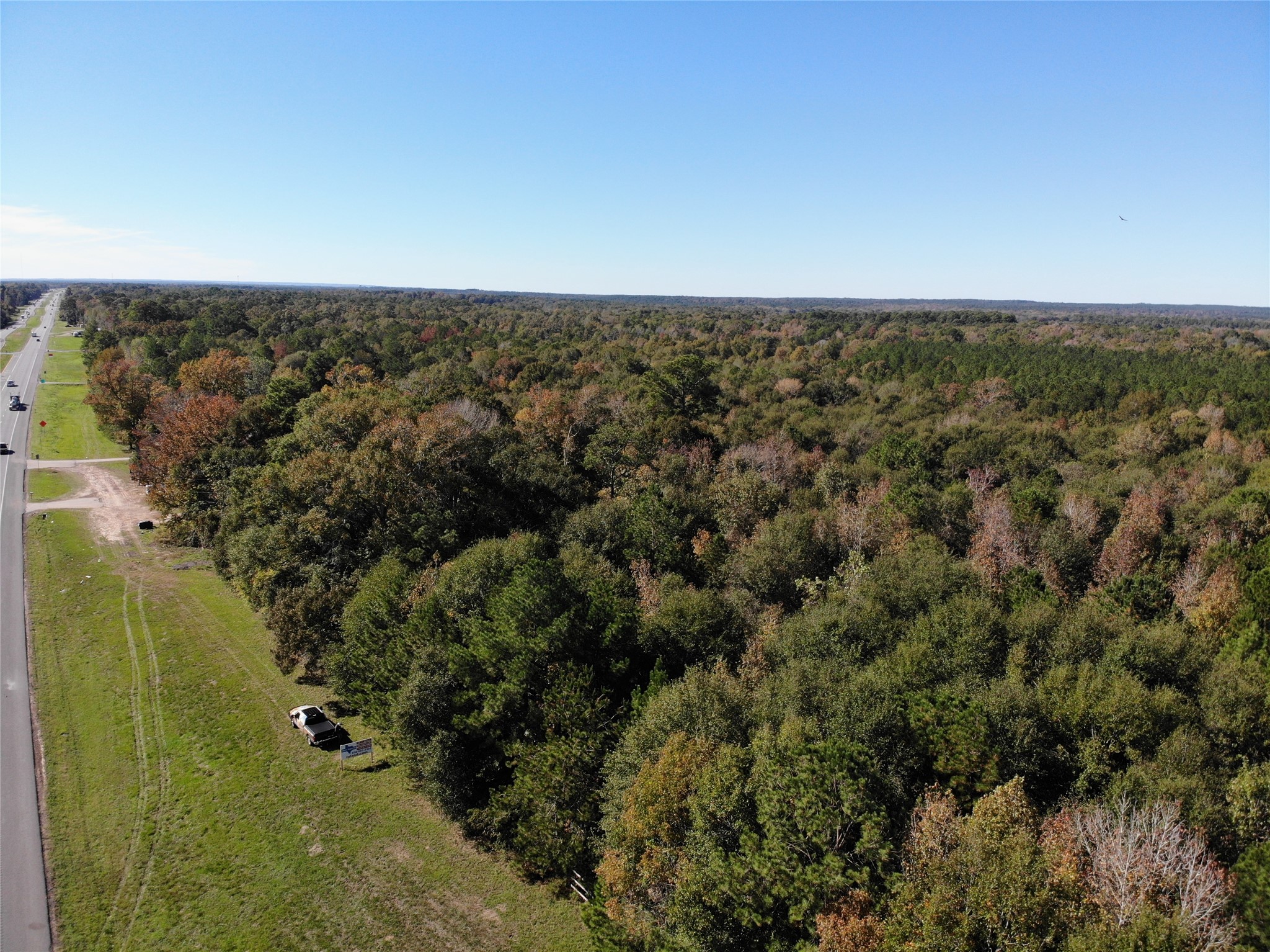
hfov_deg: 71.6
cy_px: 476
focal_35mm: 24
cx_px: 635
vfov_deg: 56.8
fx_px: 880
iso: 100
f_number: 2.8
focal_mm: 4.5
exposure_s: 1/781
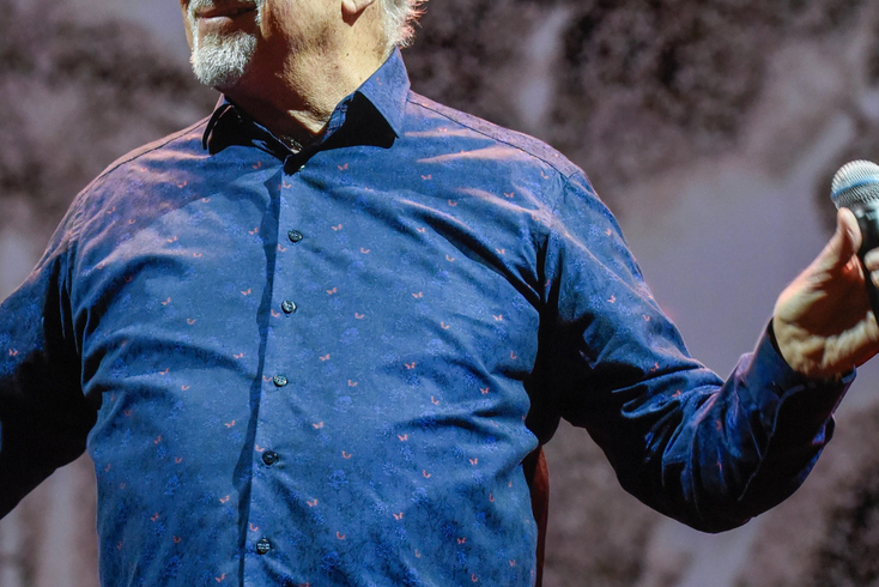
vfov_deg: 6.0
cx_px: 267
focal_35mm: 229
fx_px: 5593
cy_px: 222
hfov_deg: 9.0
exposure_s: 1/200
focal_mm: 105
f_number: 4
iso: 2500
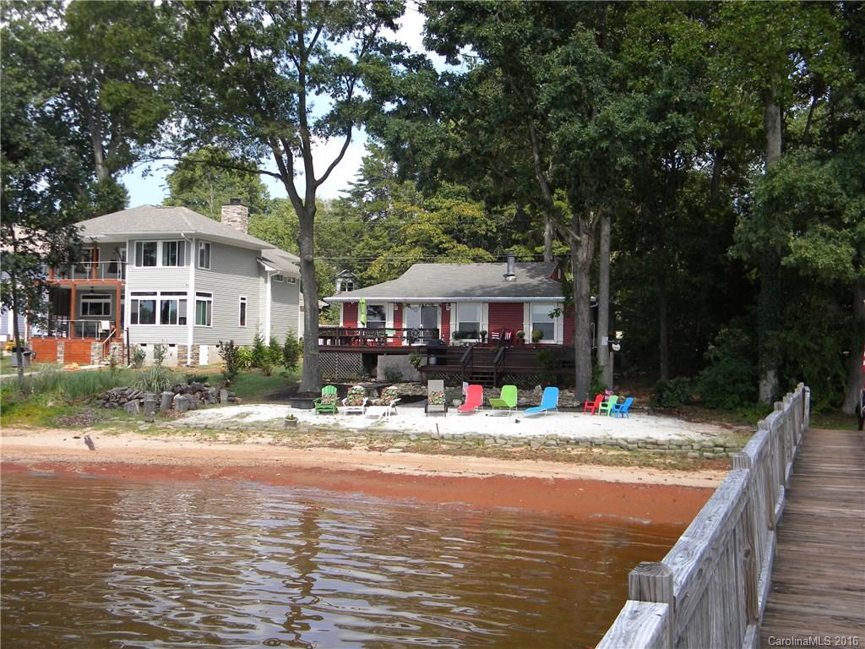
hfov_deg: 45.8
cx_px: 432
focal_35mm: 41
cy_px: 324
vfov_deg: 35.1
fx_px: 1025
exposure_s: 1/406
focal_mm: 7.3
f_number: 3.8
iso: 80
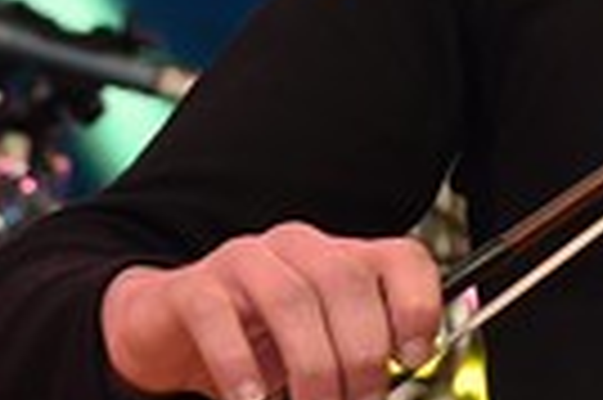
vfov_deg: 1.5
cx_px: 1215
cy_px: -142
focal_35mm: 897
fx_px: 15006
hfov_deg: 2.3
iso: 1250
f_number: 6.3
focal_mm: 180
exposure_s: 1/160
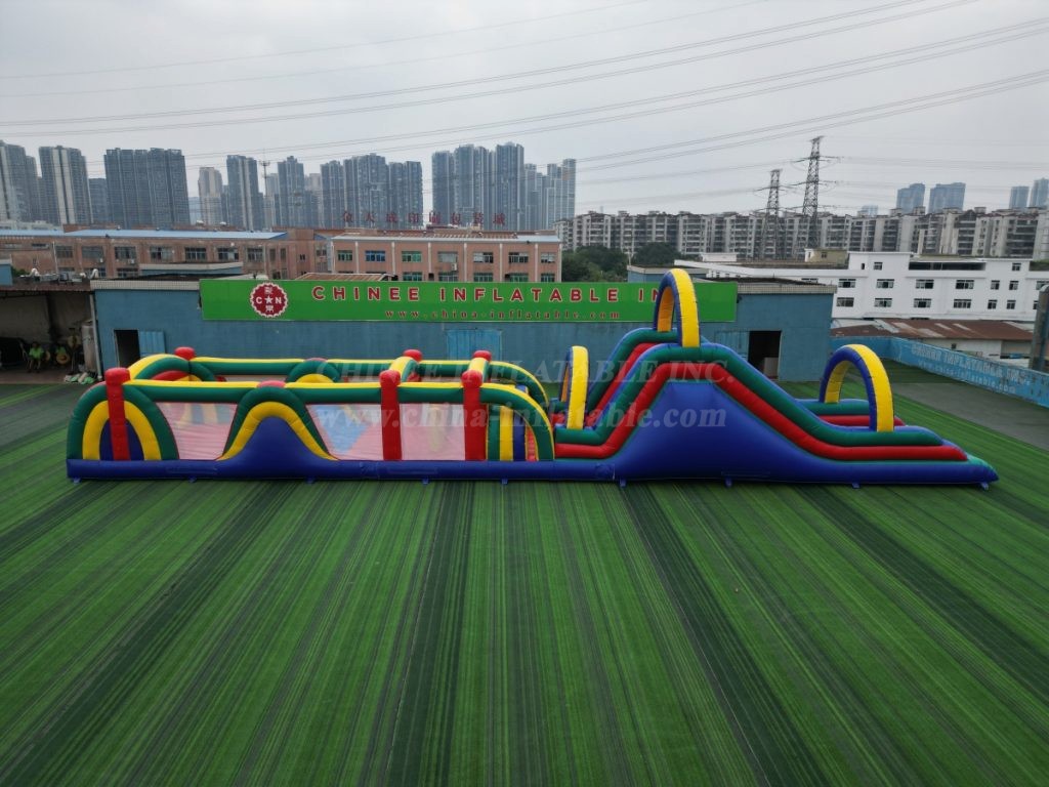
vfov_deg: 56.8
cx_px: 524
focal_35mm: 24
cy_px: 394
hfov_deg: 71.6
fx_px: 727
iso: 120
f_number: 1.7
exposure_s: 1/3000
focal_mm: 6.72
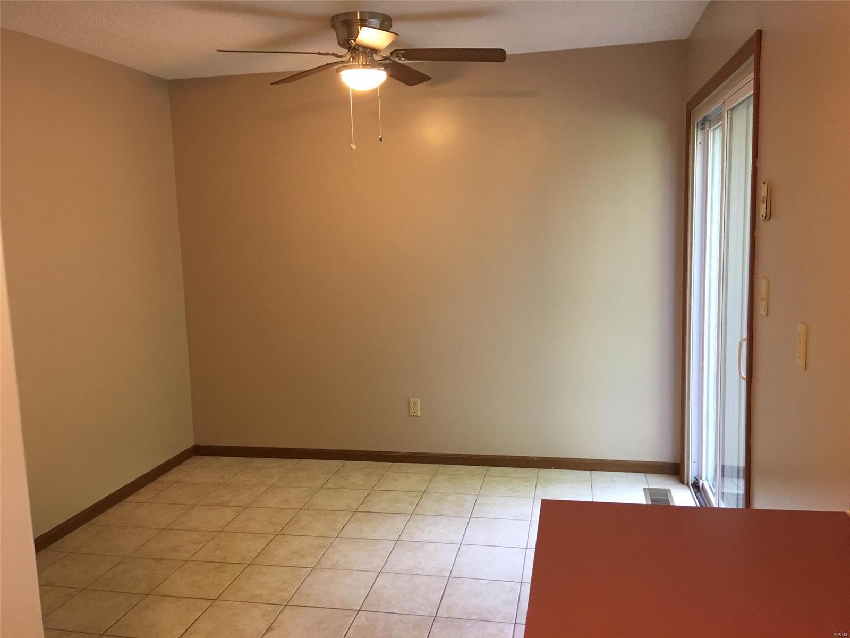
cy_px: 319
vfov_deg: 48.2
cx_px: 425
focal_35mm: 29
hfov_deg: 61.7
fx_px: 712
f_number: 2.2
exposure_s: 1/15
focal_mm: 4.15
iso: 50
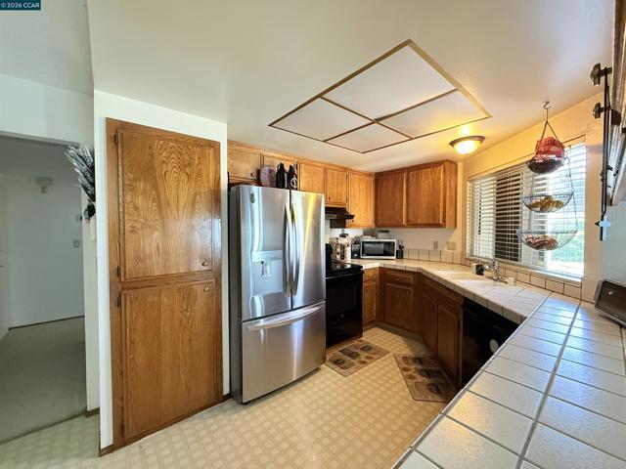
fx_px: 253
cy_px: 234
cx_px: 313
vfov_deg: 85.7
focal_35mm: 14
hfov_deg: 102.1
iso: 640
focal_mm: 2.22
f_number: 2.2
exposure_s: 1/60
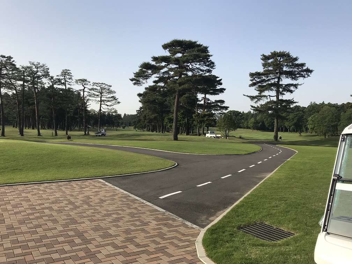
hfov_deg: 63.4
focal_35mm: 28
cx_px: 176
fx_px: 285
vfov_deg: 49.7
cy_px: 132
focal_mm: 3.99
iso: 20
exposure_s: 1/1953
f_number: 1.8
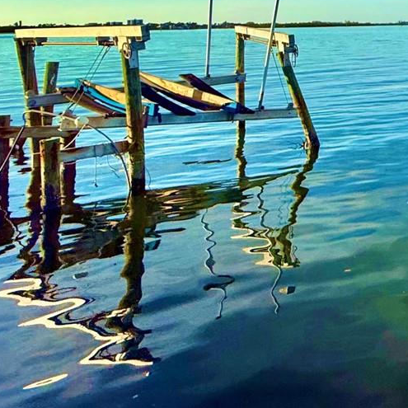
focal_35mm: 40
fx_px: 533
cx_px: 617
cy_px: 7
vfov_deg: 37.7
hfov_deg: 27.8
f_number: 2.2
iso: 50
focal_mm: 2.22
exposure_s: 1/2024
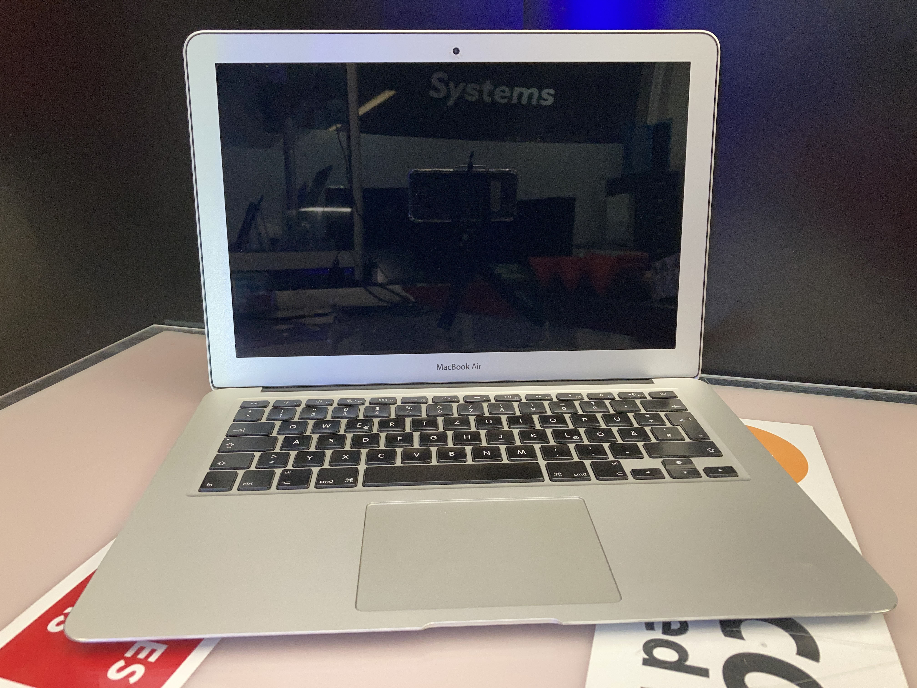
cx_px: 458
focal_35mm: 28
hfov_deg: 63.4
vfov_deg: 49.7
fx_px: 742
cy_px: 344
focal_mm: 3.99
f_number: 1.8
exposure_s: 1/33
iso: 250
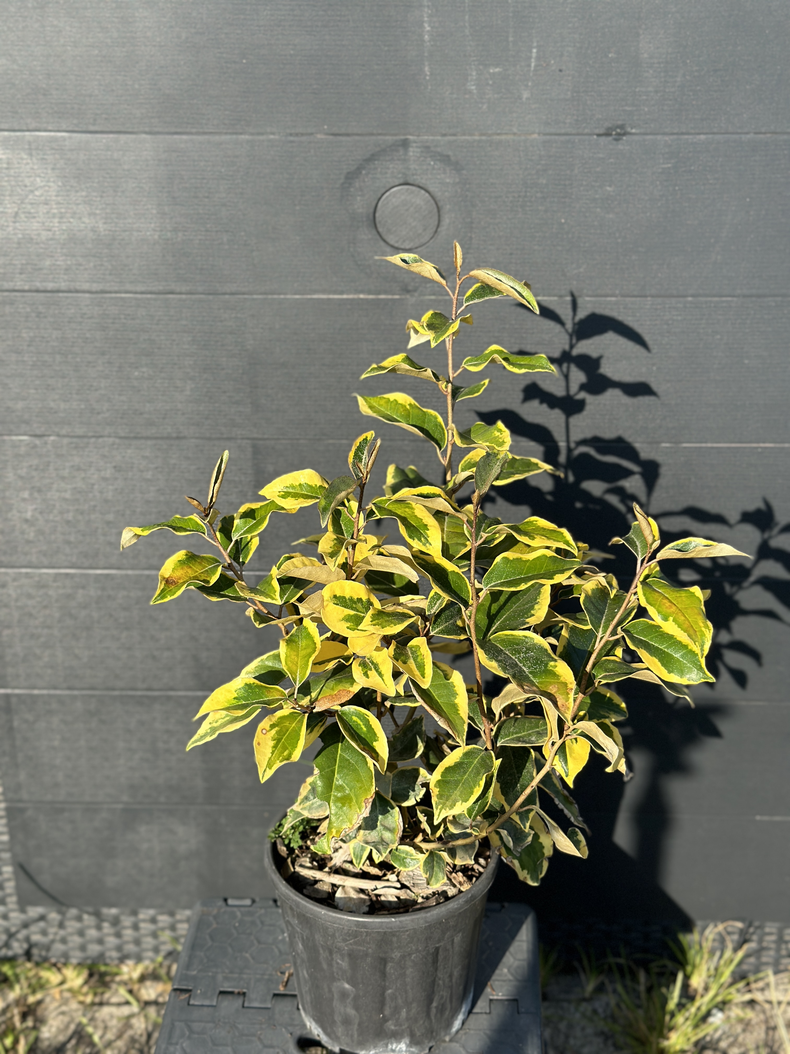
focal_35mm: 48
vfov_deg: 39.7
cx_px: 395
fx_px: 1461
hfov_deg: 30.3
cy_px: 527
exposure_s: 1/3058
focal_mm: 6.86
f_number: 1.78
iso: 80
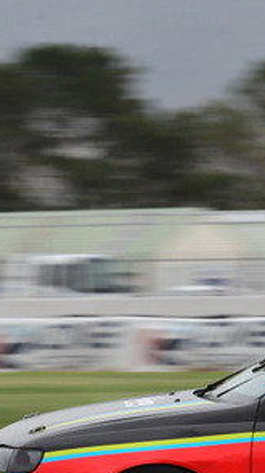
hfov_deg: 1.4
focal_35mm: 855
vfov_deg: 2.5
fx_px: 10699
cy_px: 253
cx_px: 440
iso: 500
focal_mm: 200
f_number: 14
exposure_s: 1/200
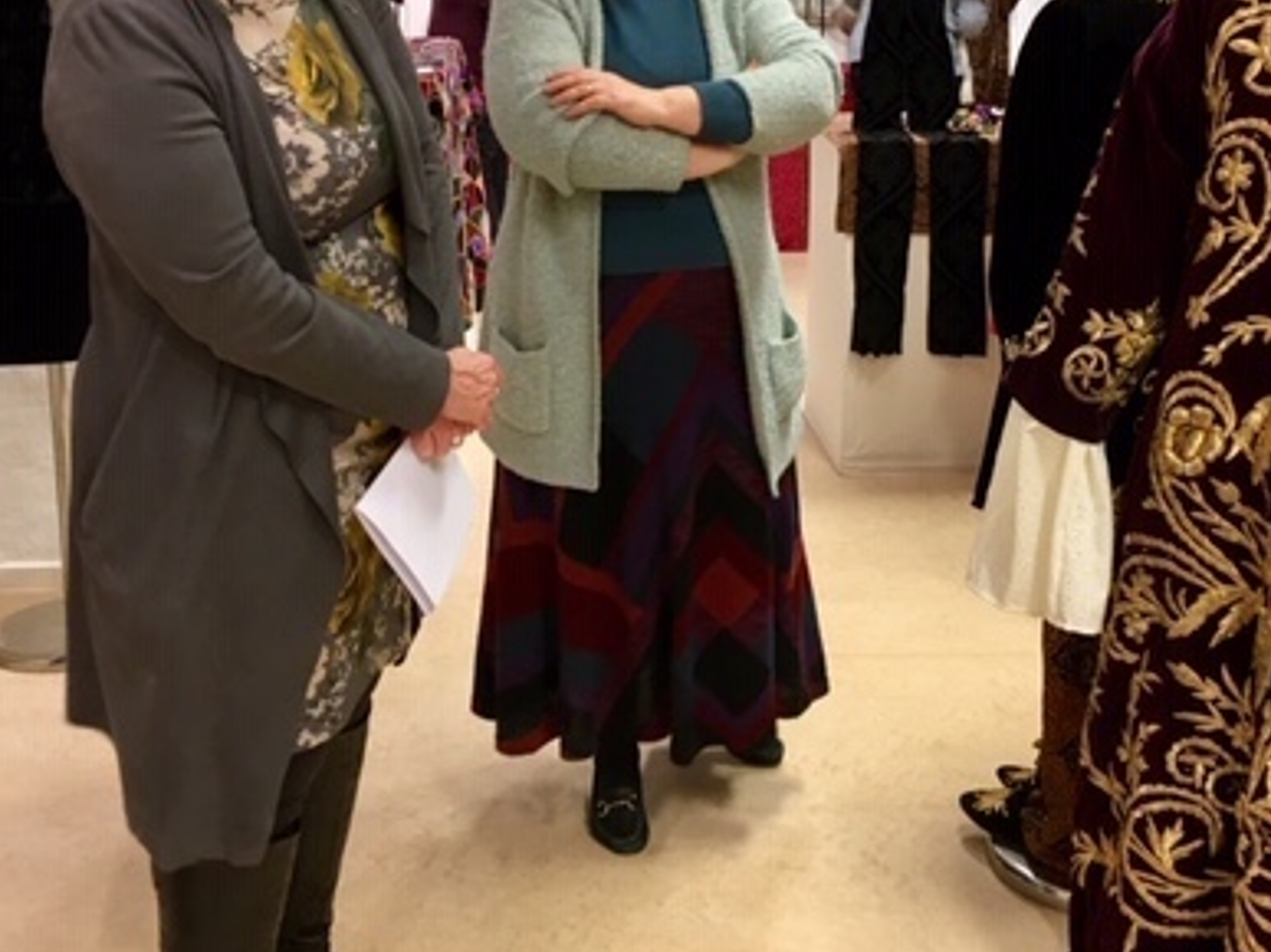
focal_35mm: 48
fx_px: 1762
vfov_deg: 30.0
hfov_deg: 39.6
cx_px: 706
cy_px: 295
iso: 125
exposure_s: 1/33
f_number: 2.2
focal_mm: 4.15
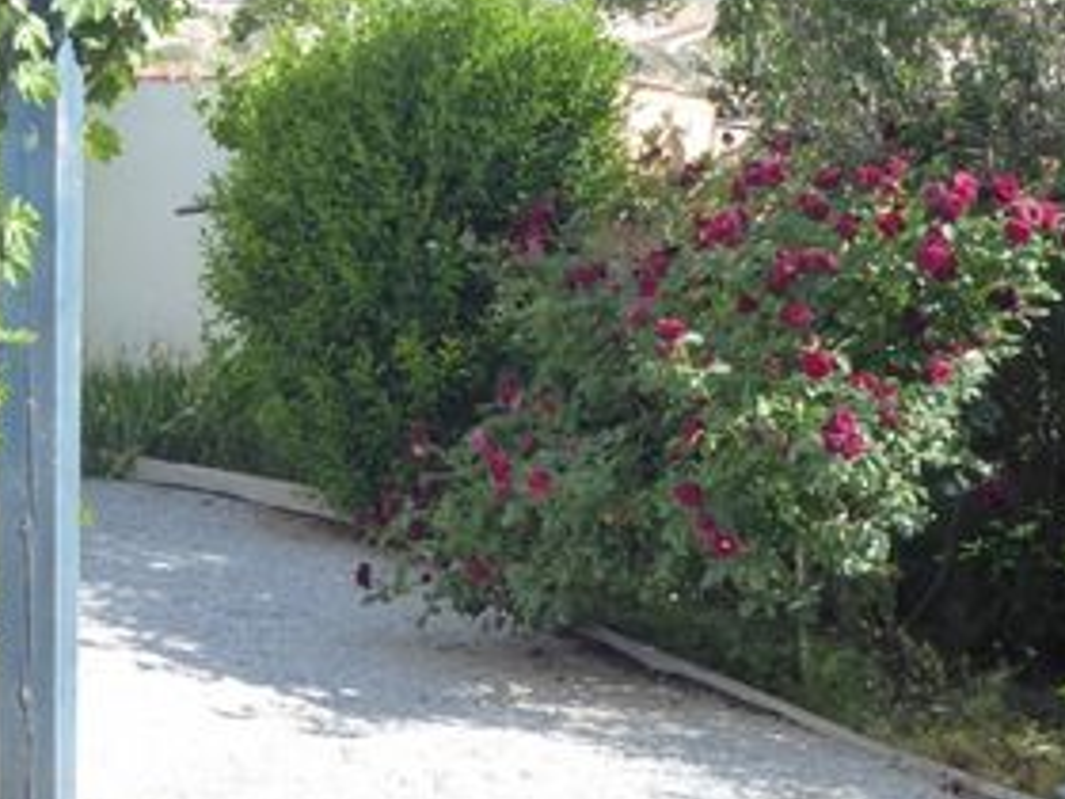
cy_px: 434
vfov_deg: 23.3
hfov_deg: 30.1
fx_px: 1938
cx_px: 230
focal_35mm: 63
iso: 125
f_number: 3.3
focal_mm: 4.3
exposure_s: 1/250
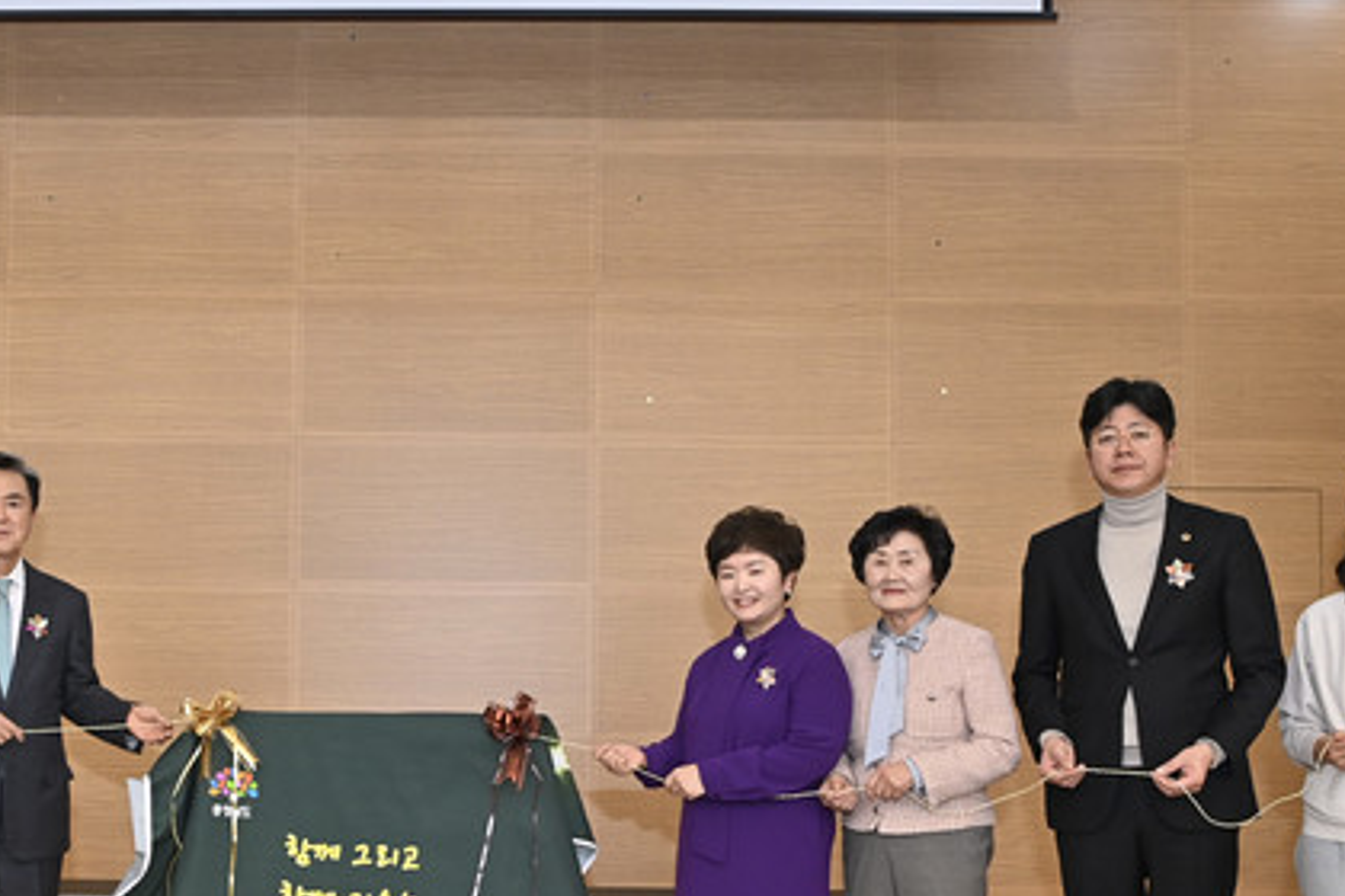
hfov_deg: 37.7
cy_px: 618
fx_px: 1943
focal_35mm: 52
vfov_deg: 25.8
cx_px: 436
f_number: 4
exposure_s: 1/250
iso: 2000
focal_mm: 28
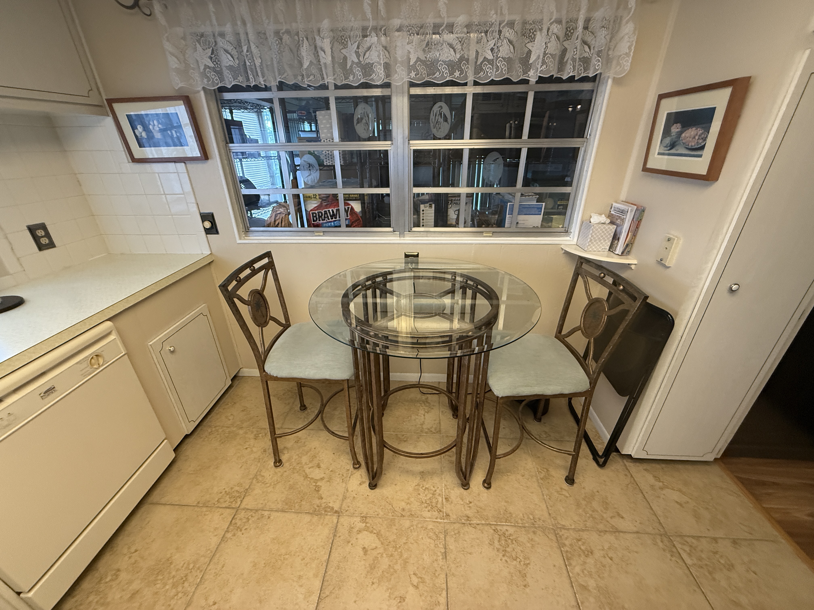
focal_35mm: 14
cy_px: 305
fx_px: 329
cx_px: 407
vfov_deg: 85.7
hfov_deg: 102.1
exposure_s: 1/120
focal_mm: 2.22
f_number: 2.2
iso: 320
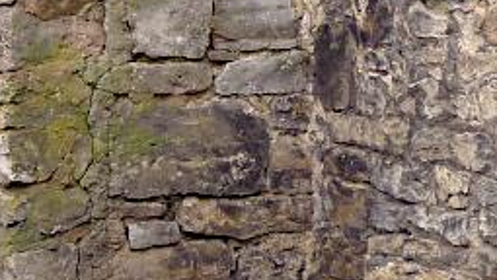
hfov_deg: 16.4
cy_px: 47
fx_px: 1688
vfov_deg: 9.5
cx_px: -4
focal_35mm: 128
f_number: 4
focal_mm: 4.1
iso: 80
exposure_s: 1/100
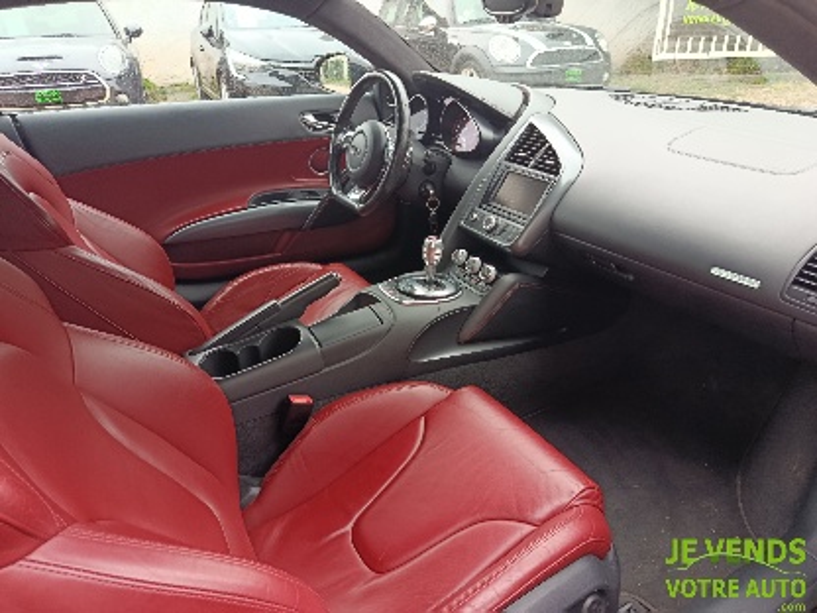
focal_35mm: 24
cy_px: 306
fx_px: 566
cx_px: 408
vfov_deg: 56.8
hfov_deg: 71.6
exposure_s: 1/100
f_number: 1.7
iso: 416
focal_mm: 5.24
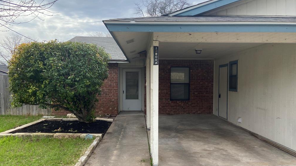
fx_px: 228
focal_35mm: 29
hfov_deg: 66.1
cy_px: 88
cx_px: 149
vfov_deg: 40.2
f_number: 1.8
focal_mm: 4.25
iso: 32
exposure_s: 1/1193
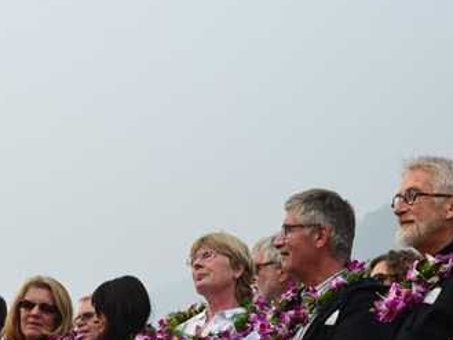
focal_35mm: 112
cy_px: 215
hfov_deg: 17.6
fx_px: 1466
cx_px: 215
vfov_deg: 13.2
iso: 200
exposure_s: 1/90
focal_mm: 32
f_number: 11
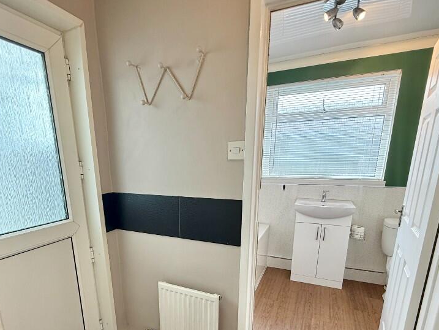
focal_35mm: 20
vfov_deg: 64.0
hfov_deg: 81.5
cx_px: 197
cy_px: 224
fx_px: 254
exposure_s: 1/100
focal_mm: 2.22
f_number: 2.2
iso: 200
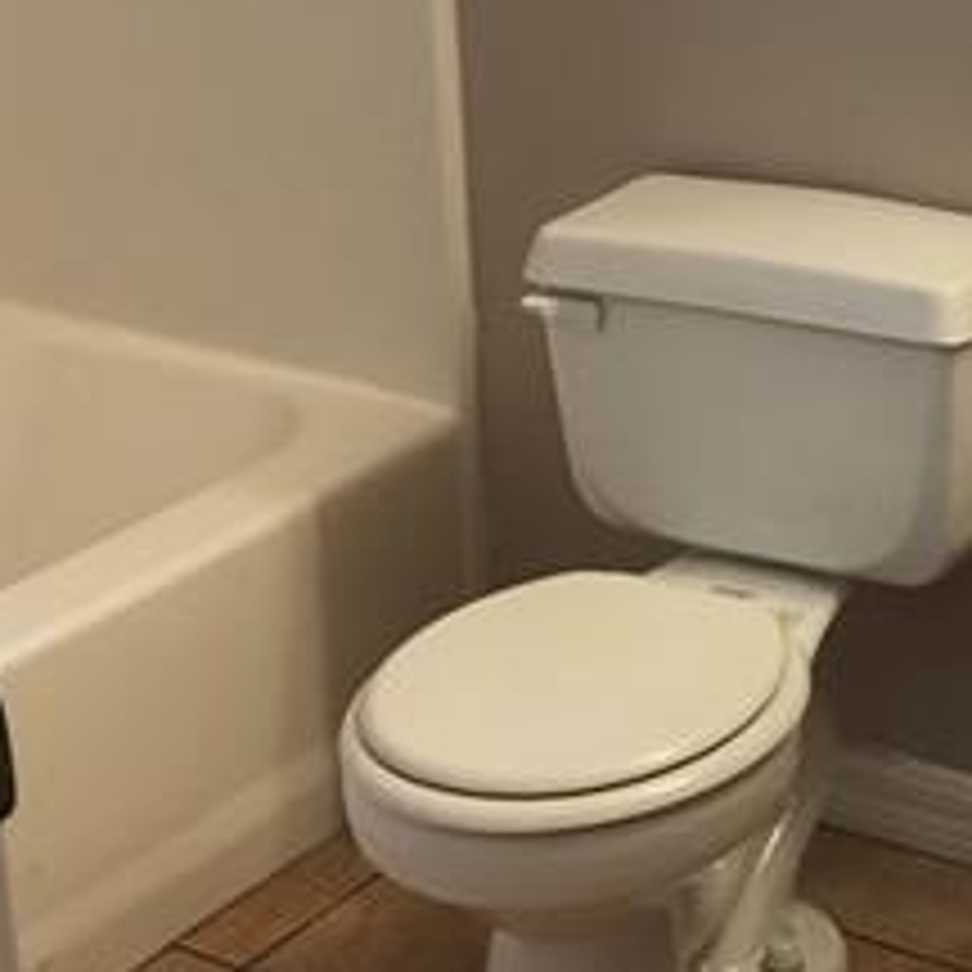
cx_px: 846
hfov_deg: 19.4
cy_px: 189
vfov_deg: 19.5
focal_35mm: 88
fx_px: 2796
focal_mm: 3.99
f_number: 1.8
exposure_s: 1/40
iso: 25
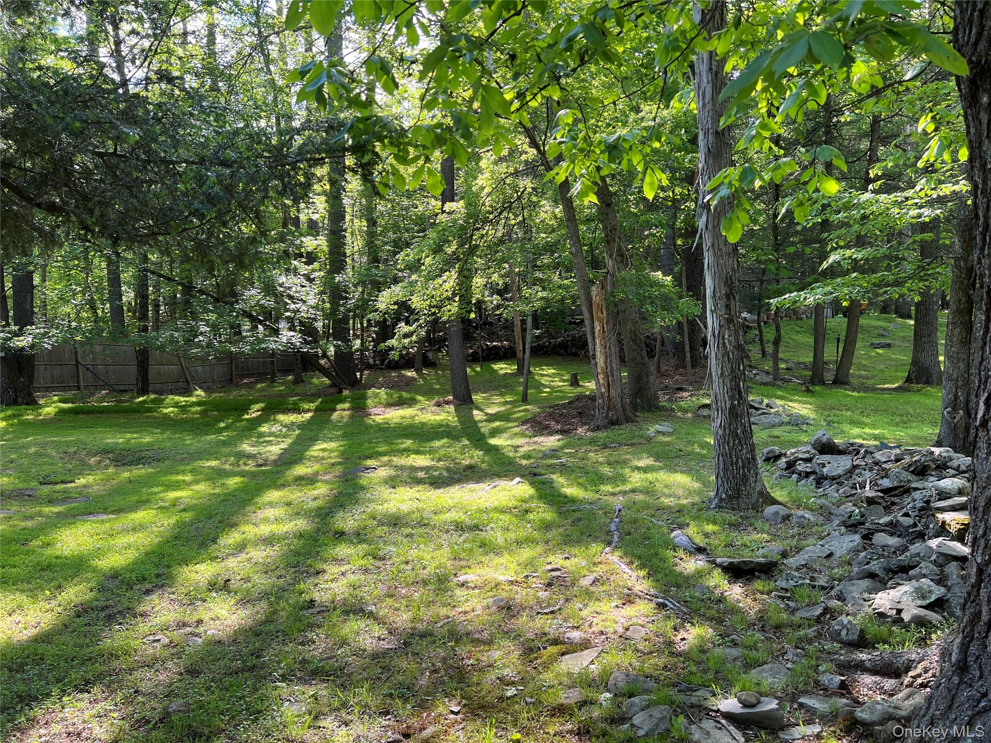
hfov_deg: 67.3
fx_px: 744
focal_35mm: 26
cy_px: 372
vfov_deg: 53.1
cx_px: 496
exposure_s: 1/231
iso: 40
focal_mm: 5.7
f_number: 1.5
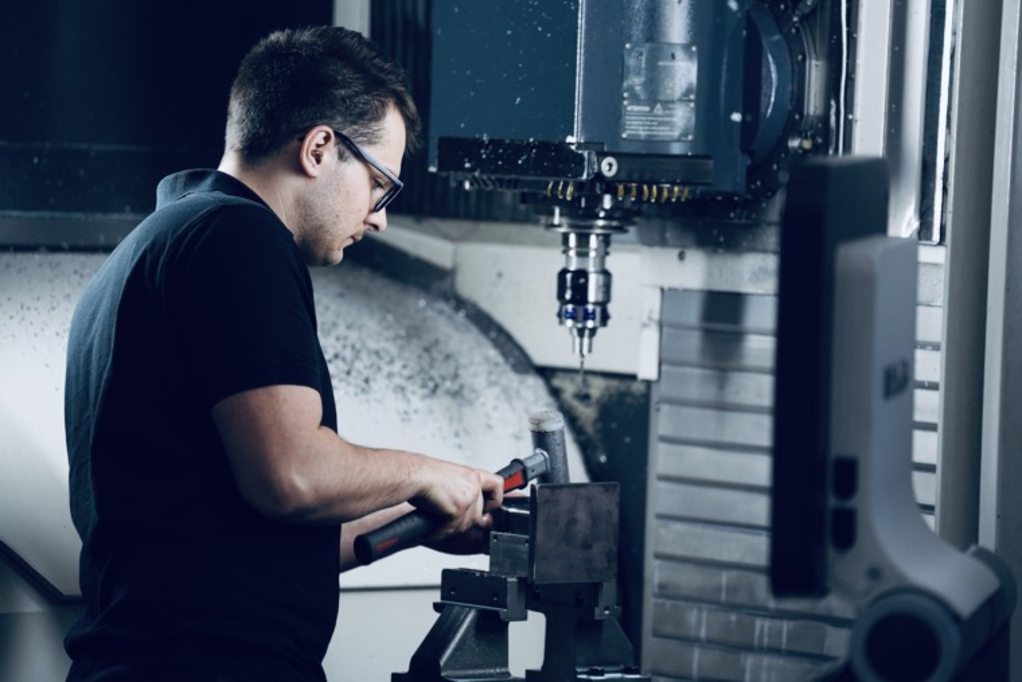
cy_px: 341
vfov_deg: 7.4
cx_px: 511
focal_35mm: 185
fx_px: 5253
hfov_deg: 11.1
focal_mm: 185
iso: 800
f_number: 2.8
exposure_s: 1/800
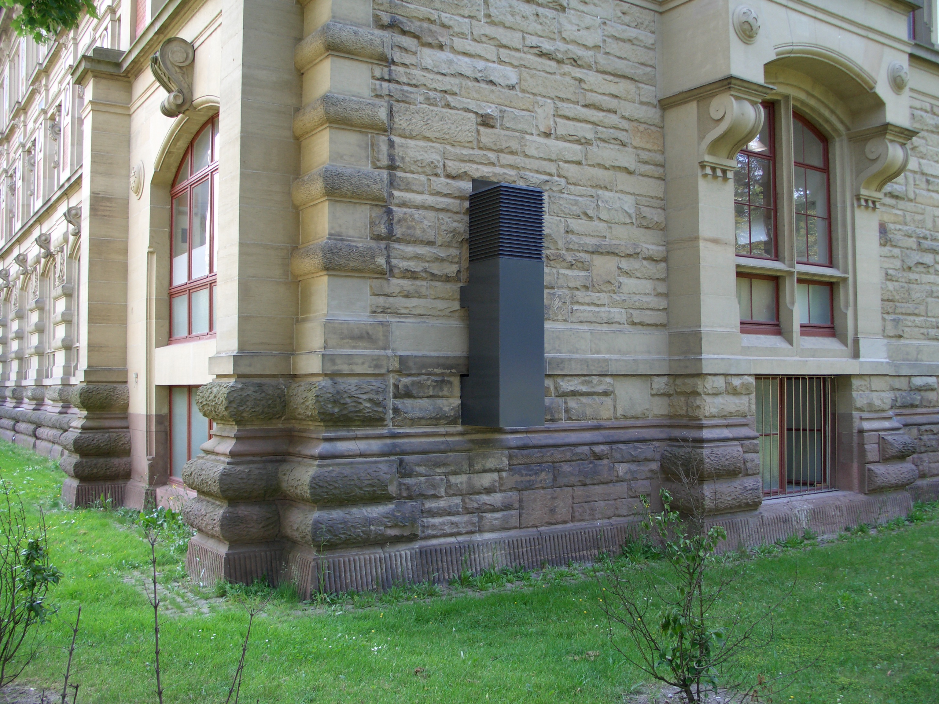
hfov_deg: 55.4
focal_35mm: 33
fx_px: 895
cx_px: 470
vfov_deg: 42.9
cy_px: 352
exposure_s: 1/125
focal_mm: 7.1
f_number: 2.8
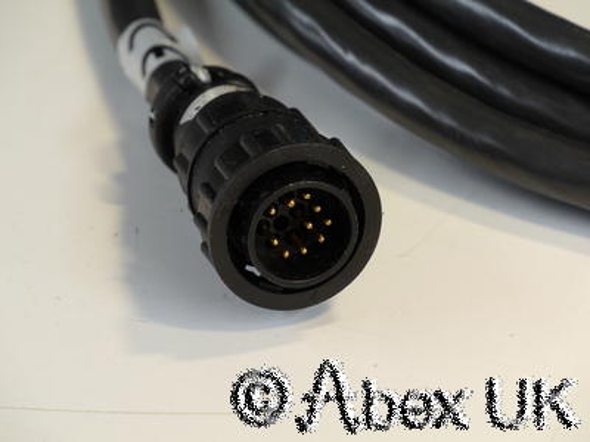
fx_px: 4772
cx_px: 295
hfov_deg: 7.1
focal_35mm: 280
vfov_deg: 5.3
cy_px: 221
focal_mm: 140
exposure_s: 1/5
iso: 200
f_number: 8
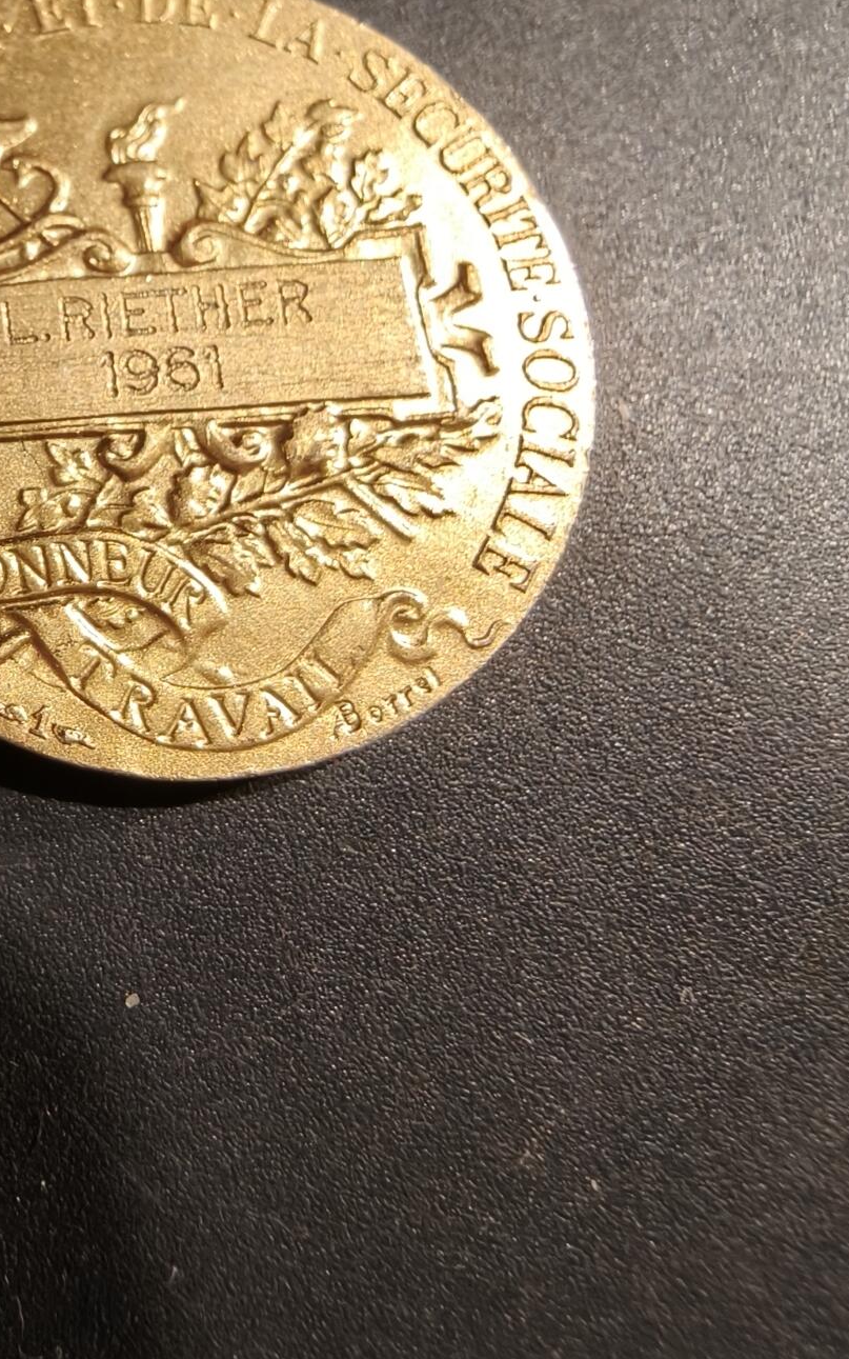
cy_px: 674
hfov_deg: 35.8
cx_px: 144
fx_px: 1259
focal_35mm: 34
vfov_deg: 56.7
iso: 125
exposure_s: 1/100
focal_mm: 2.32
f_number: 2
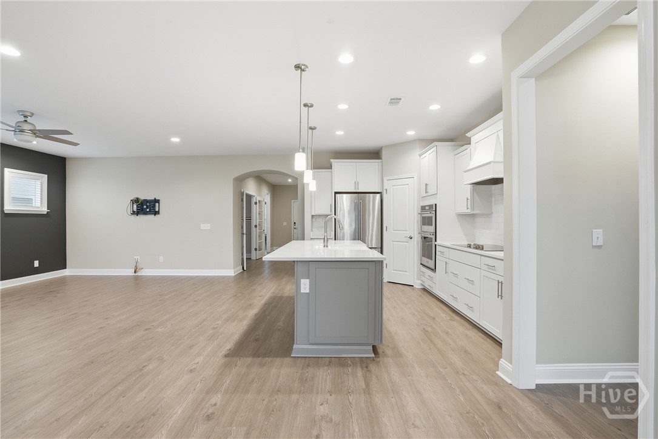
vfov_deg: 73.8
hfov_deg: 96.7
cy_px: 220
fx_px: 293
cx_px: 329
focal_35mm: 16
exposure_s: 1/80
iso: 320
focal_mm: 16
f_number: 8
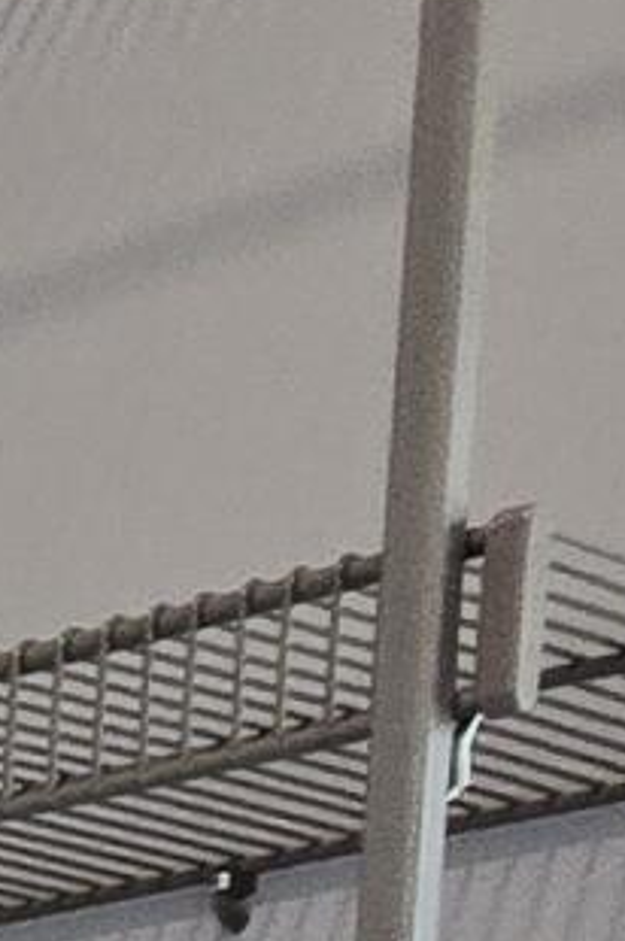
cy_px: 2204
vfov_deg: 12.5
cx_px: -2072
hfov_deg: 7.1
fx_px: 3419
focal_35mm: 131
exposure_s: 1/60
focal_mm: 2.2
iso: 64
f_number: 2.2
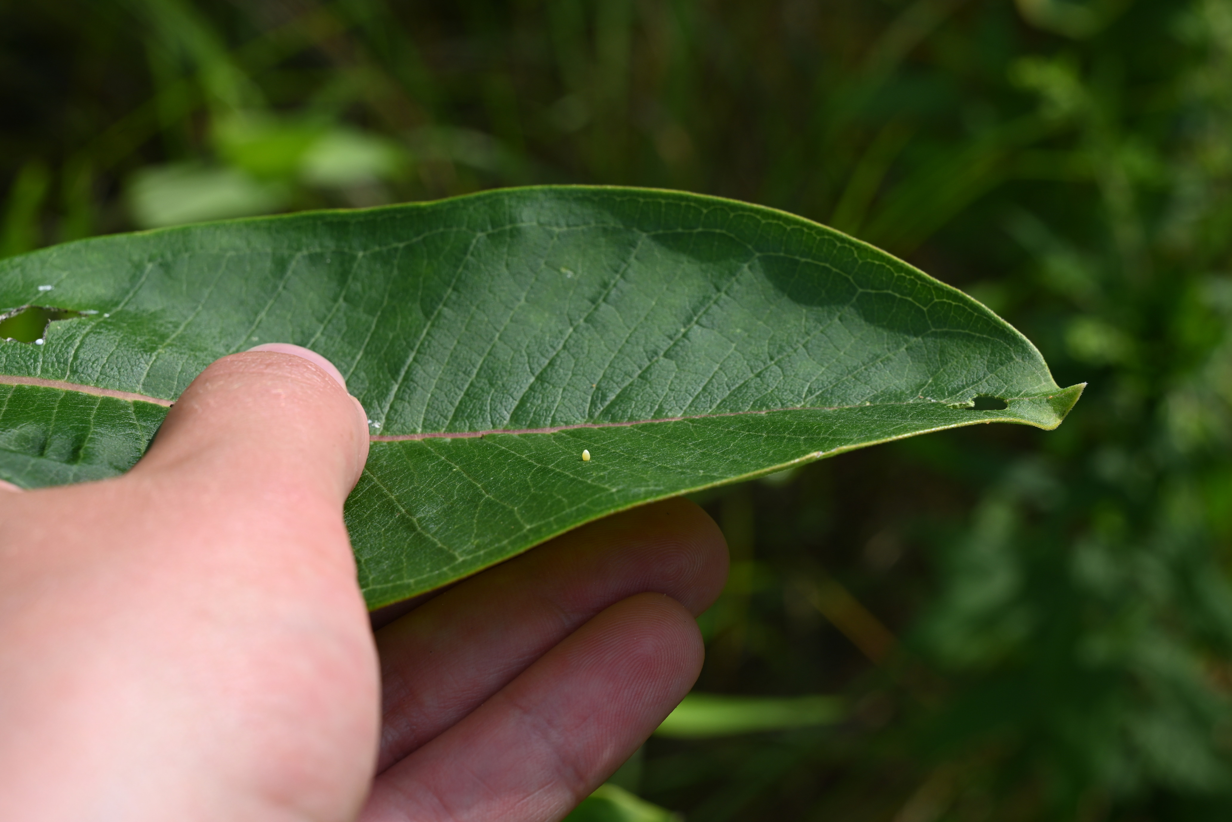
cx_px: 616
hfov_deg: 28.8
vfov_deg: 19.5
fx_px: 2395
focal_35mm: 70
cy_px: 411
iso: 125
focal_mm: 70
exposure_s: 1/160
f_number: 13
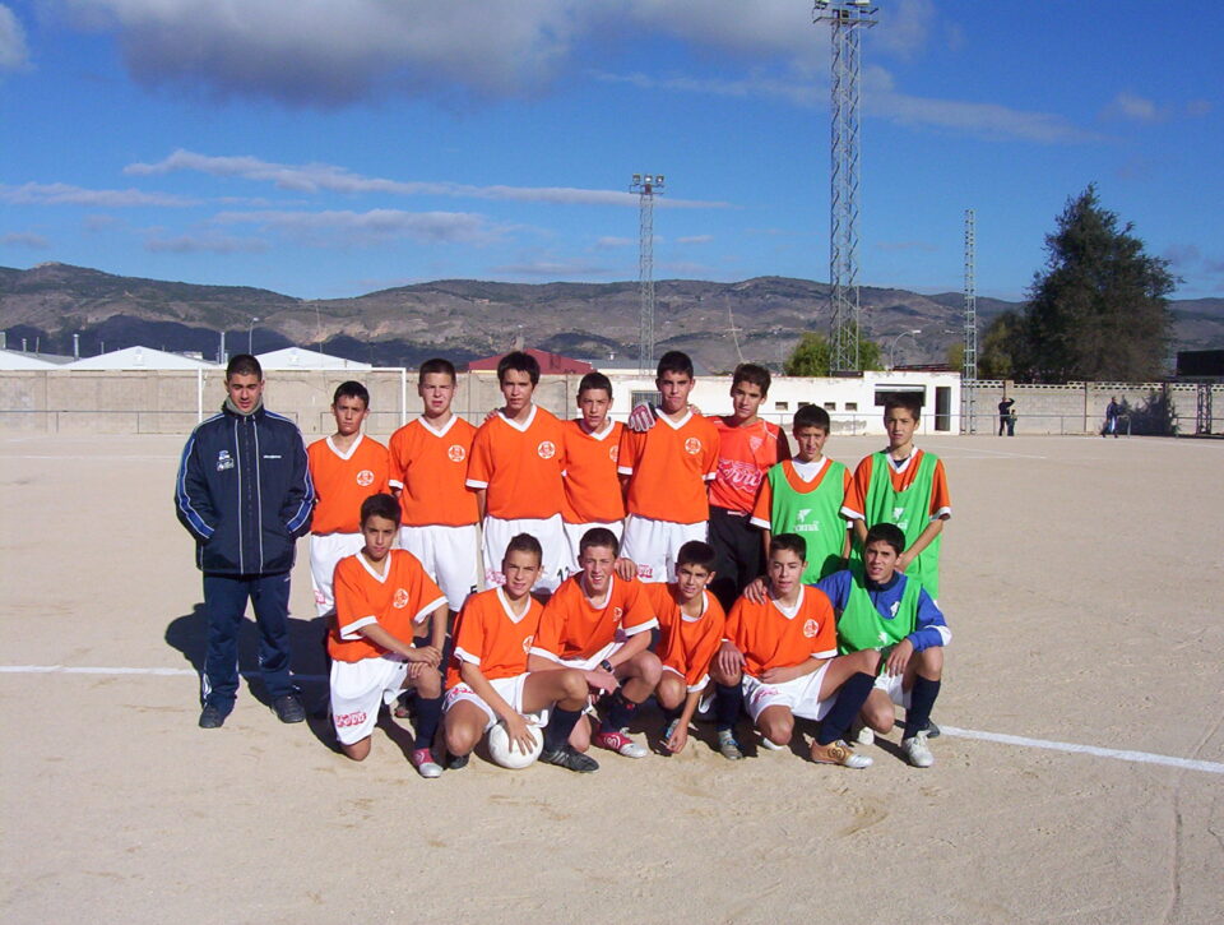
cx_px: 612
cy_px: 462
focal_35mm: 43
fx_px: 1524
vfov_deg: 33.7
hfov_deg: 43.8
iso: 100
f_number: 5.17
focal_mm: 5.77
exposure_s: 1/1701
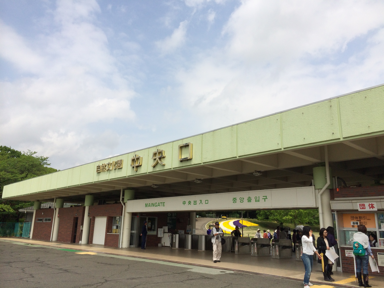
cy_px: 144
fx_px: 333
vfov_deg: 46.8
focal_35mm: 30
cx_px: 192
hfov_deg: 60.0
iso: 40
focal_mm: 4.12
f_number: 2.2
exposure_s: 1/3731
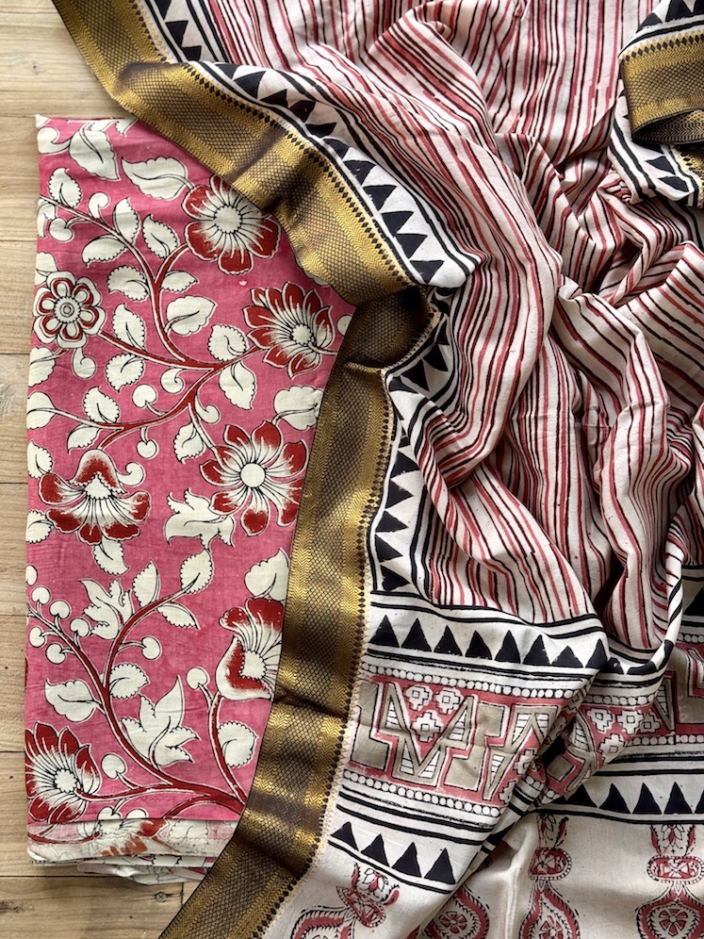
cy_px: 470
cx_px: 352
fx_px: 1302
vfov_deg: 39.7
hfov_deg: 30.3
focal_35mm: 48
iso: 64
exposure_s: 1/388
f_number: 1.78
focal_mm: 6.76
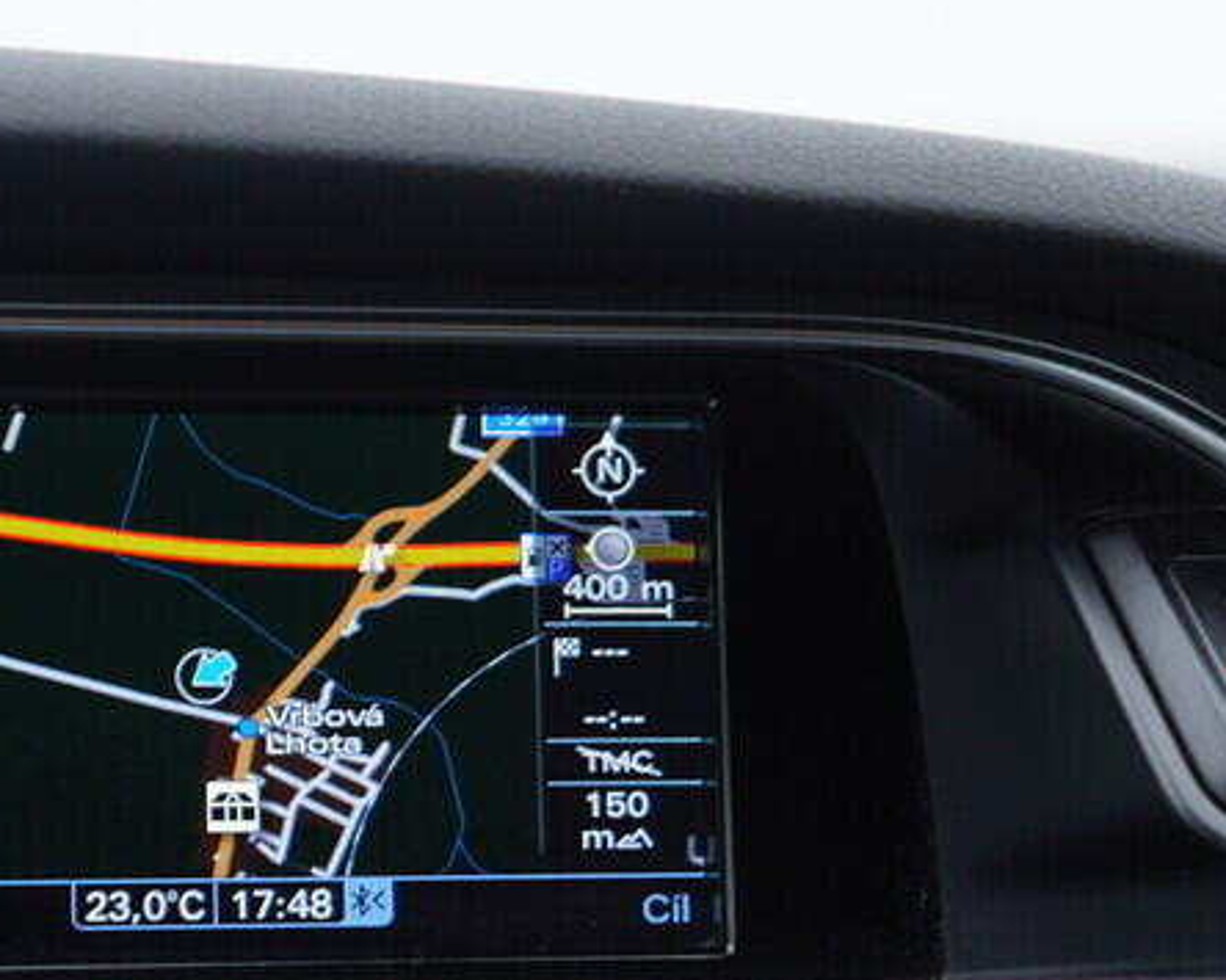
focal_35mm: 78
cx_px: 530
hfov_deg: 24.4
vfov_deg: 19.2
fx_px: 2830
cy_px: 926
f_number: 3.2
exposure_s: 1/50
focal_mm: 24
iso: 125
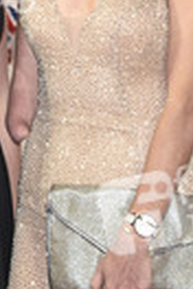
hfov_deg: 5.3
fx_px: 2067
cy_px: 94
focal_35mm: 257
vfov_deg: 8.0
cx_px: 11
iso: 1000
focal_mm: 85
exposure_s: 1/250
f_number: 5.6
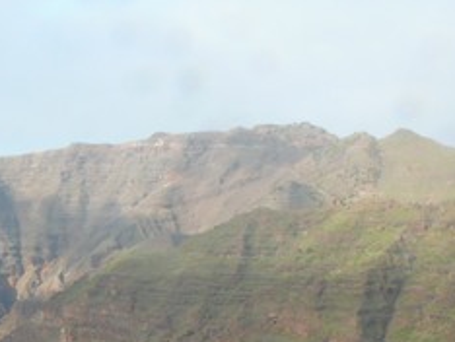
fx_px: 1474
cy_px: 461
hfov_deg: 16.3
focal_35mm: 112
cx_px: -192
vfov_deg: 12.8
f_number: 11
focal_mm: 7.4
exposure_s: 1/20
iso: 100
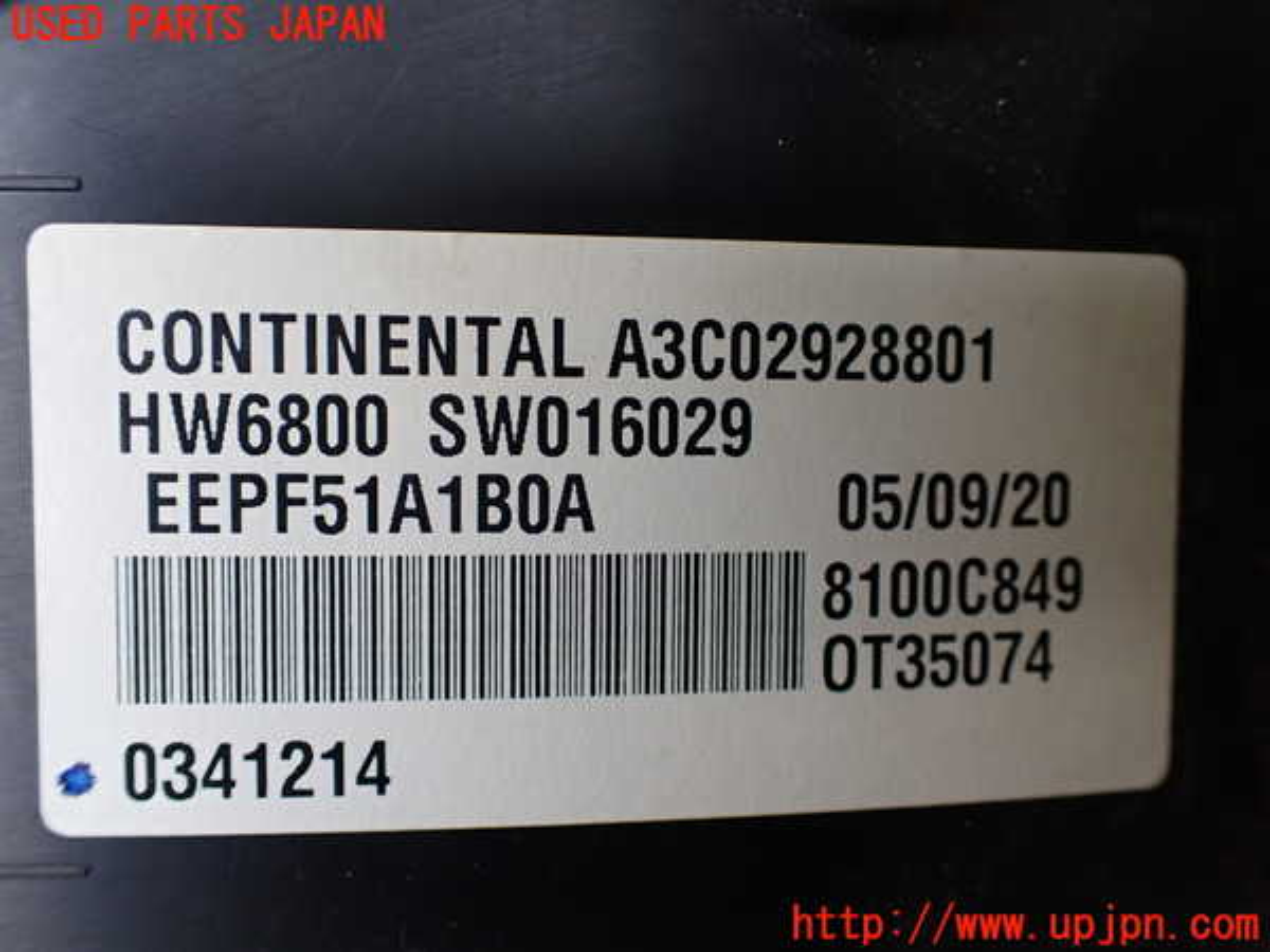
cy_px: 476
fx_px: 1101
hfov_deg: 60.0
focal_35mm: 30
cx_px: 635
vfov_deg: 46.8
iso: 250
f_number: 2.3
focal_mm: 5.4
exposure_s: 1/125
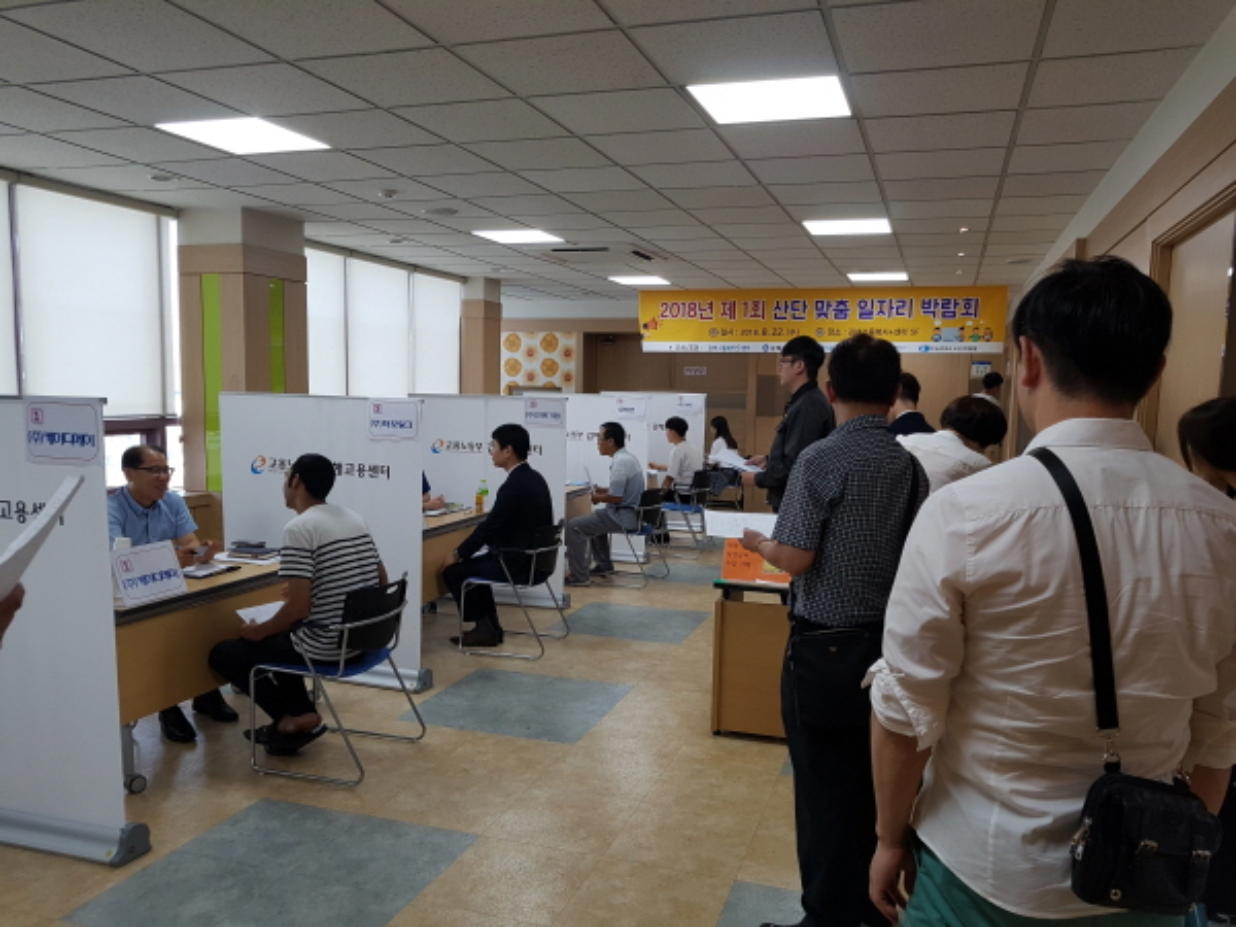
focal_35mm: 26
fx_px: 928
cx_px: 618
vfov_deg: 53.1
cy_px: 464
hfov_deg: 67.3
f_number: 1.7
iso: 80
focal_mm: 4.2
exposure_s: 1/120
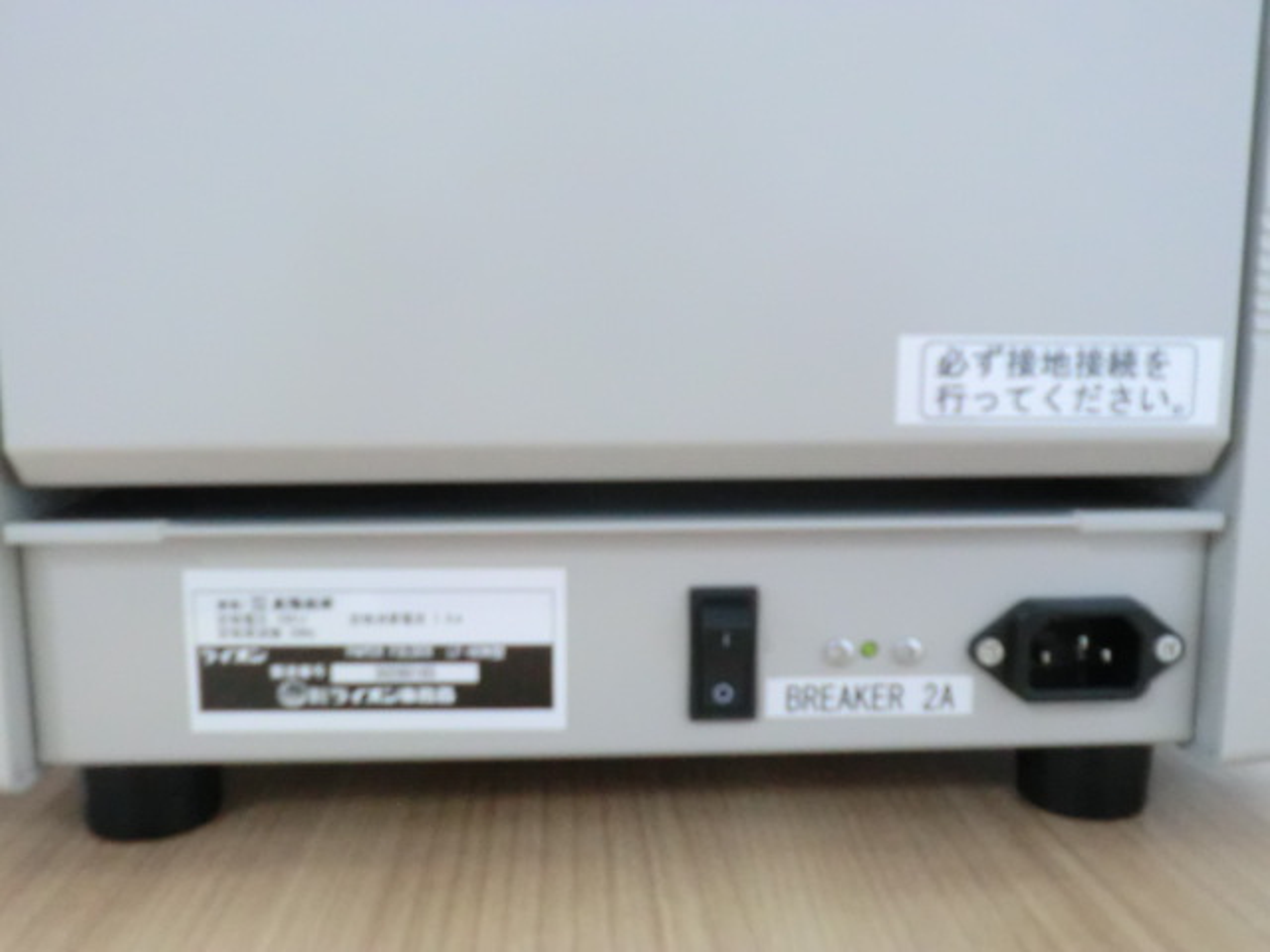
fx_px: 1174
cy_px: 476
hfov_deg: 56.8
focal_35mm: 32
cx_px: 635
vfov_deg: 44.2
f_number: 3.5
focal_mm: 5.8
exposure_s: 1/30
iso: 800
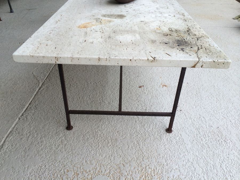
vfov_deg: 46.8
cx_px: 120
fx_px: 208
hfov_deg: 60.0
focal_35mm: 30
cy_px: 90
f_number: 2.2
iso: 32
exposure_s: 1/131
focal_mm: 4.12
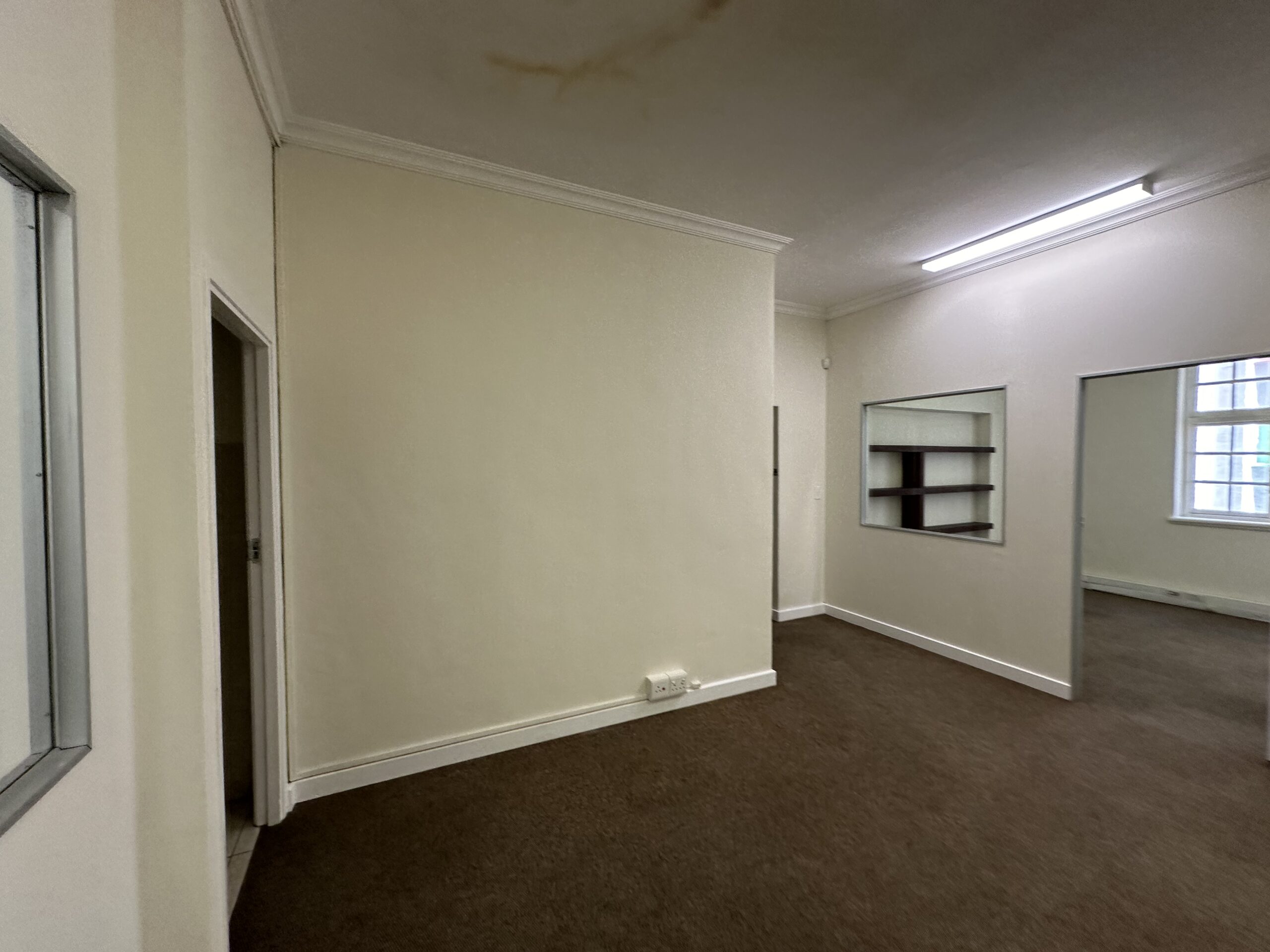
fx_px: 514
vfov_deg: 85.7
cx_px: 635
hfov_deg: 102.1
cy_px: 476
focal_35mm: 14
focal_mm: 2.22
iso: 160
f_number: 2.2
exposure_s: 1/100
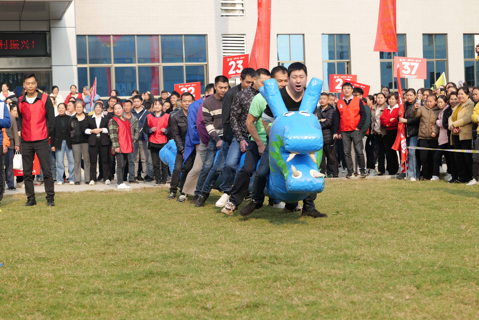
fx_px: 905
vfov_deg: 20.0
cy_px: 160
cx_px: 240
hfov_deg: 29.7
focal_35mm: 68
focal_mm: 68
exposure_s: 1/320
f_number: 5.6
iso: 160
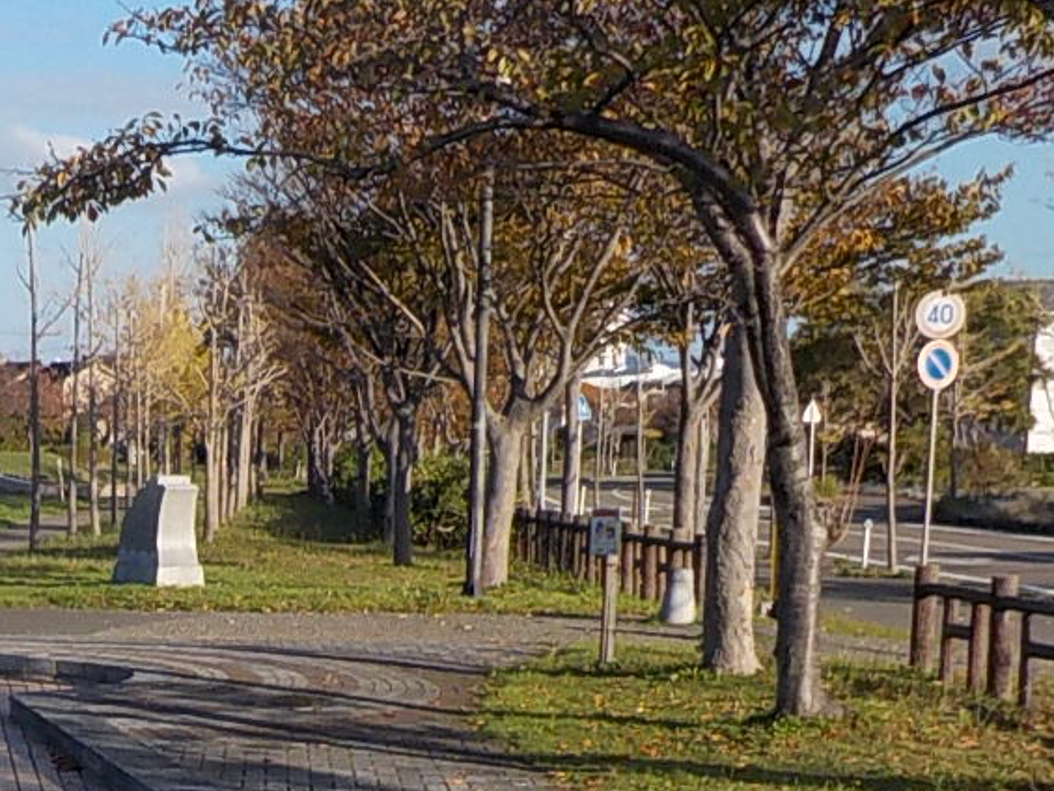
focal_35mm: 85
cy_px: 994
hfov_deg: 21.9
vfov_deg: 16.5
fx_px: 2589
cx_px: -76
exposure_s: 1/1250
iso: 125
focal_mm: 4.1
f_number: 3.3
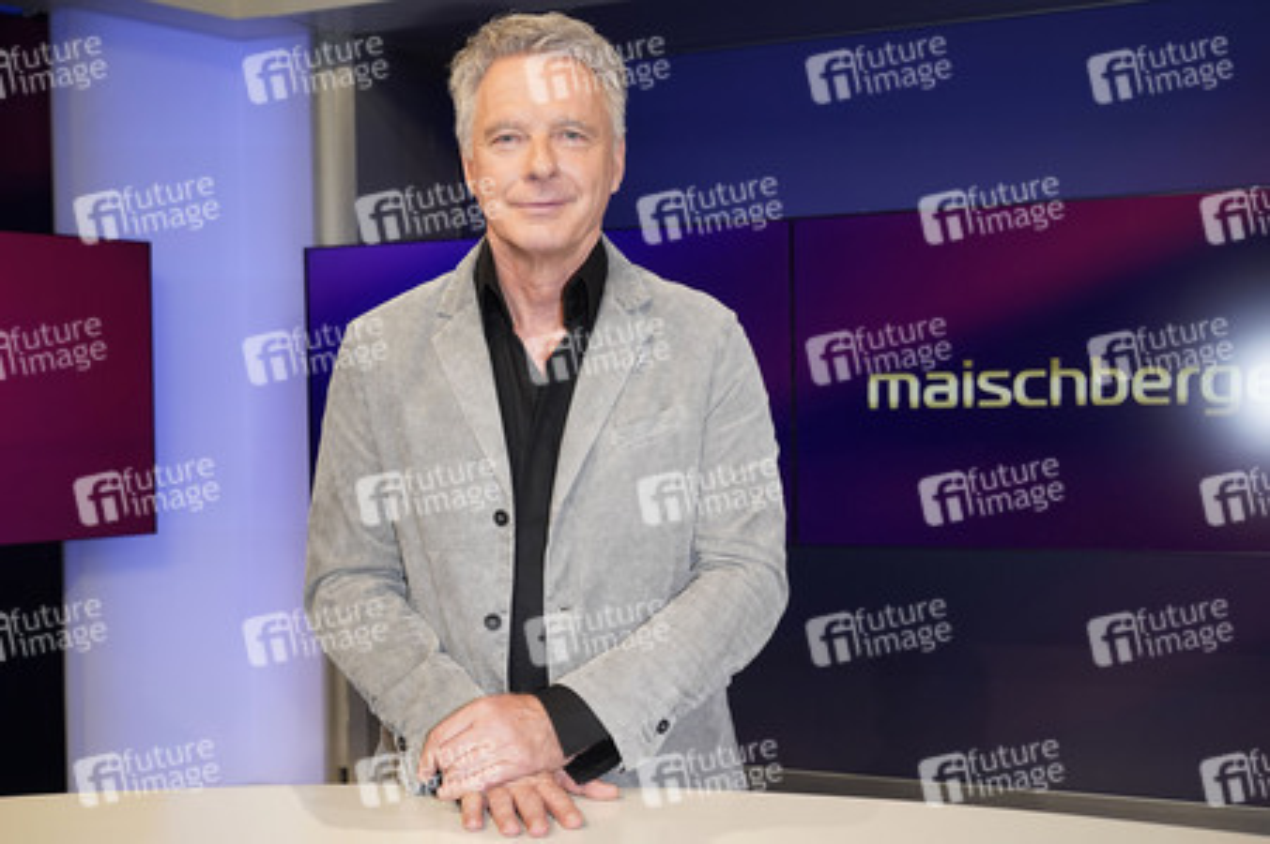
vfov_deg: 34.2
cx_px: 635
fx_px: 1375
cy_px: 422
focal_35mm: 39
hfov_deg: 49.6
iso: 2000
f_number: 5.6
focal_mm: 39
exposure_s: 1/160
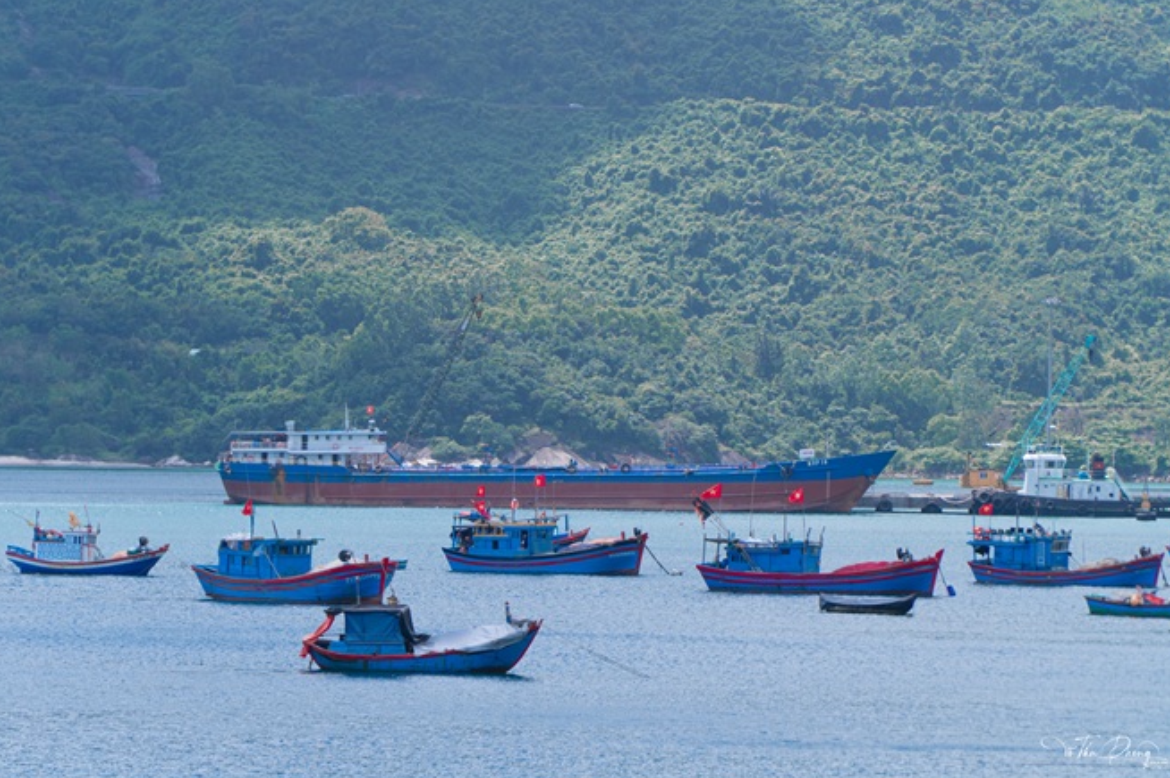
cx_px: 560
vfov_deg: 8.1
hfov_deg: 12.2
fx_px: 5473
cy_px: 413
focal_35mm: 169
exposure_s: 1/500
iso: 100
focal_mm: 105
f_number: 4
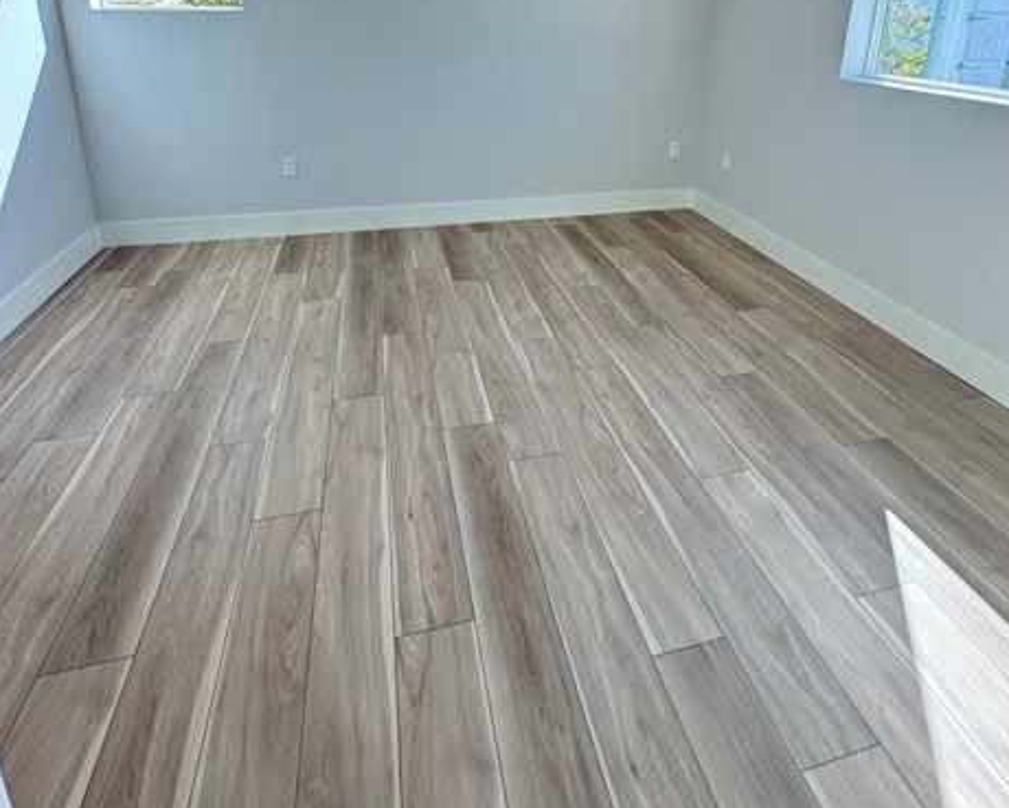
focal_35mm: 19
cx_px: 507
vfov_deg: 64.6
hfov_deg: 83.3
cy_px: 162
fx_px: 567
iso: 50
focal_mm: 2.22
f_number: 2.2
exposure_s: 1/120
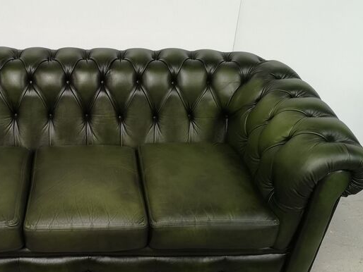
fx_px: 441
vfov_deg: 34.2
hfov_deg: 43.4
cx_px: 93
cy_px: 166
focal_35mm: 42
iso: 200
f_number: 1.8
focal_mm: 5.58
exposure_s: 1/33.3
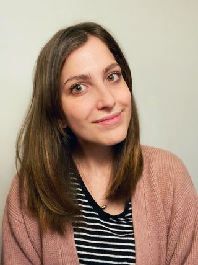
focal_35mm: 30
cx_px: 99
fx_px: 229
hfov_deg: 46.8
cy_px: 132
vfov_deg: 60.0
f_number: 2.2
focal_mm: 2.71
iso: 320
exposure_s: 1/40
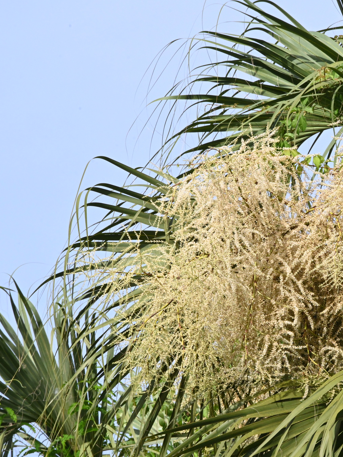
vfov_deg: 3.8
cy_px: 247
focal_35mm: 515
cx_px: 263
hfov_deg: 2.9
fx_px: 6804
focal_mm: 300
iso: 3200
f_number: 22
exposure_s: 1/1000
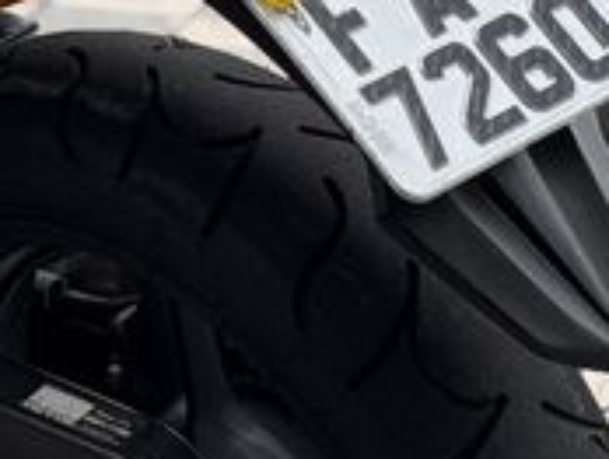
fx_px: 4633
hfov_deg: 7.3
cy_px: -56
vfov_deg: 5.6
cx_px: -439
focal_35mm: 263
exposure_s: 1/1133
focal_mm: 6.76
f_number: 1.78
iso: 64
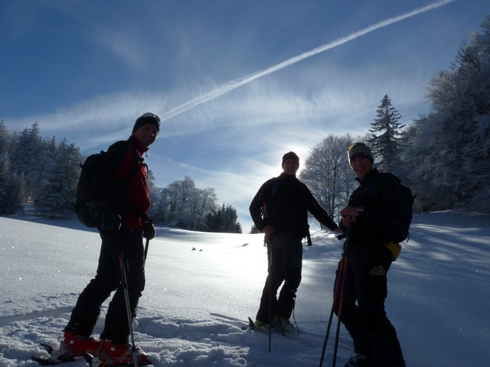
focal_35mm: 25
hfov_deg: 69.4
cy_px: 184
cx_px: 245
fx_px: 354
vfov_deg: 54.9
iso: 80
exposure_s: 1/1300
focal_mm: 4.1
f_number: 5
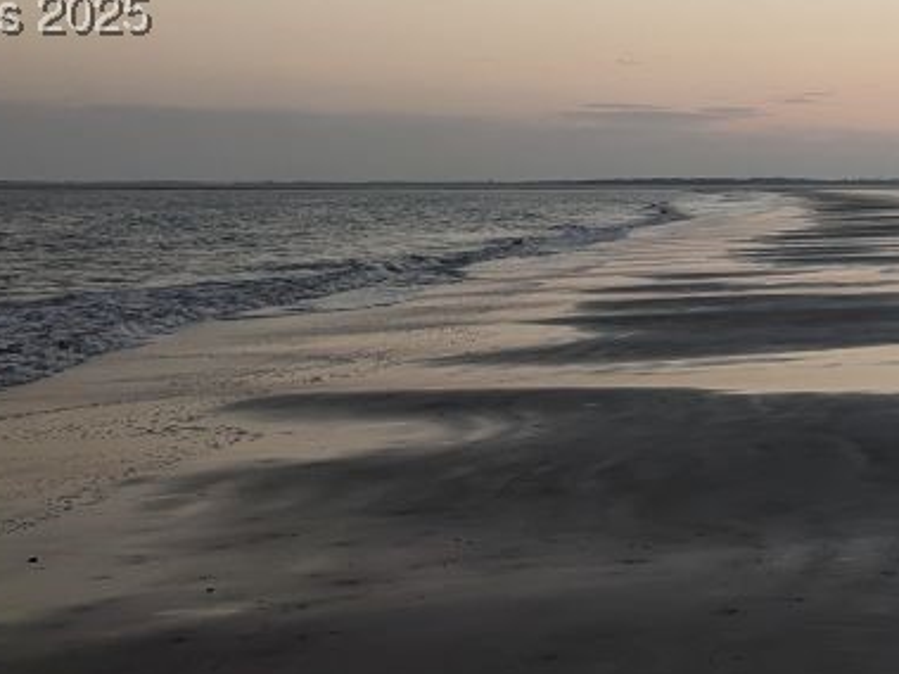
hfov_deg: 24.6
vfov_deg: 19.6
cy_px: 24
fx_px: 1895
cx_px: 1032
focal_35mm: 73
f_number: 1.73
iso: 60
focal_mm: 4.38
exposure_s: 1/246
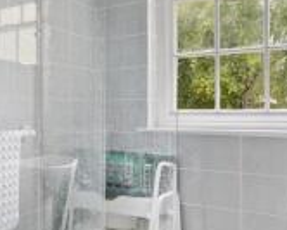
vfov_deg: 34.9
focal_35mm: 43
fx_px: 365
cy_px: 129
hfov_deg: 42.4
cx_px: 100
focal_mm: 16
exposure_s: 1/50
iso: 320
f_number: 5
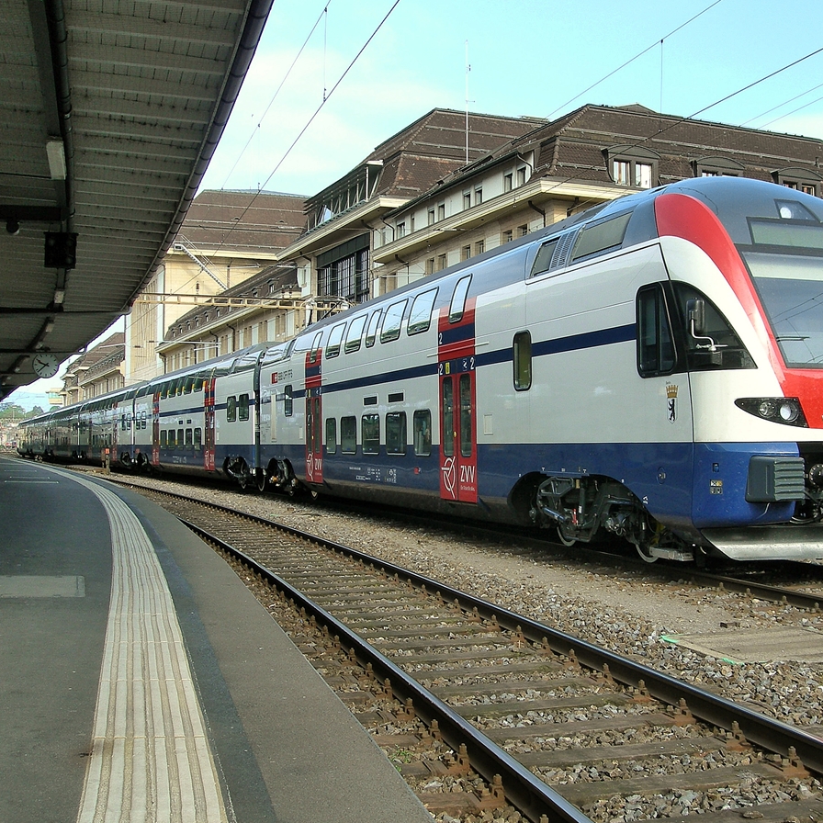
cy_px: 412
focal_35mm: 45
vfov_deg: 37.6
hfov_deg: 37.3
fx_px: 1210
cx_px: 510
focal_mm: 7.8
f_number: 4.8
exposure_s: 1/166
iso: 50
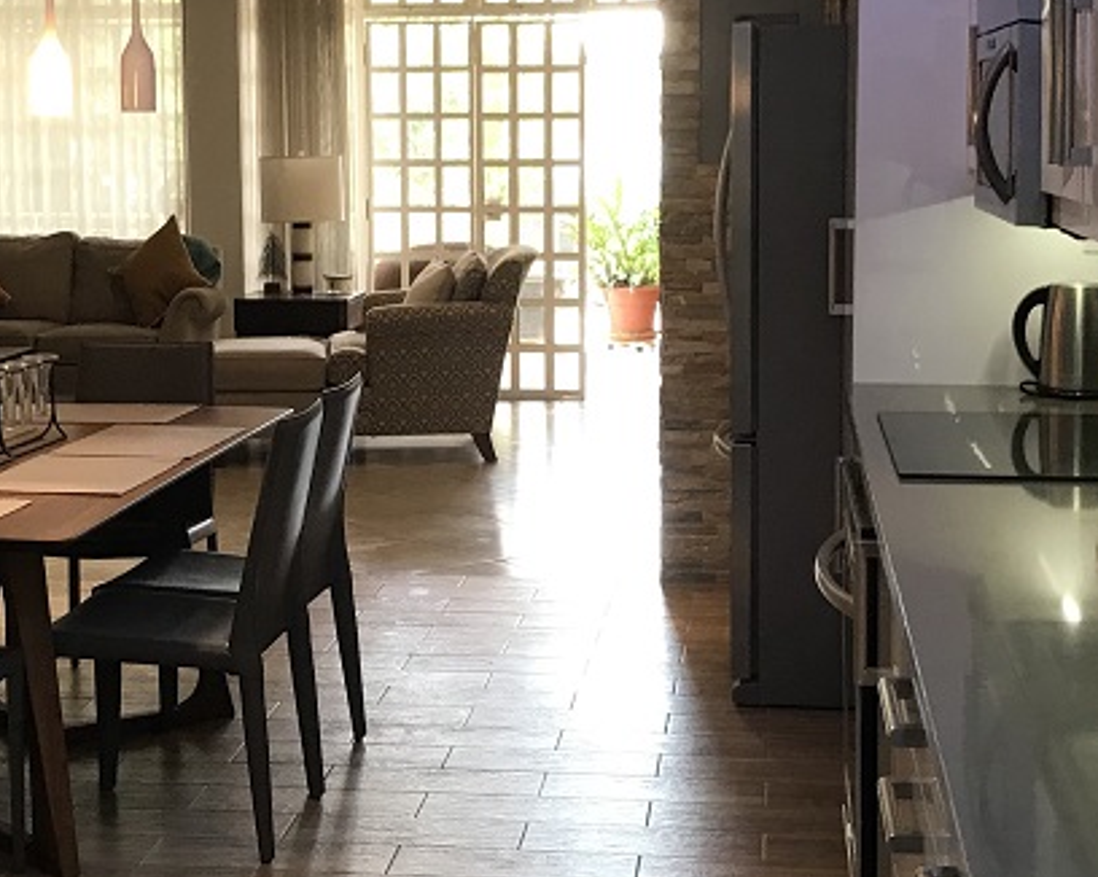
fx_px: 2176
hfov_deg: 28.3
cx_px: 503
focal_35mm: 67
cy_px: 334
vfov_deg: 22.7
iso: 25
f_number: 1.8
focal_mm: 3.99
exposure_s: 1/30
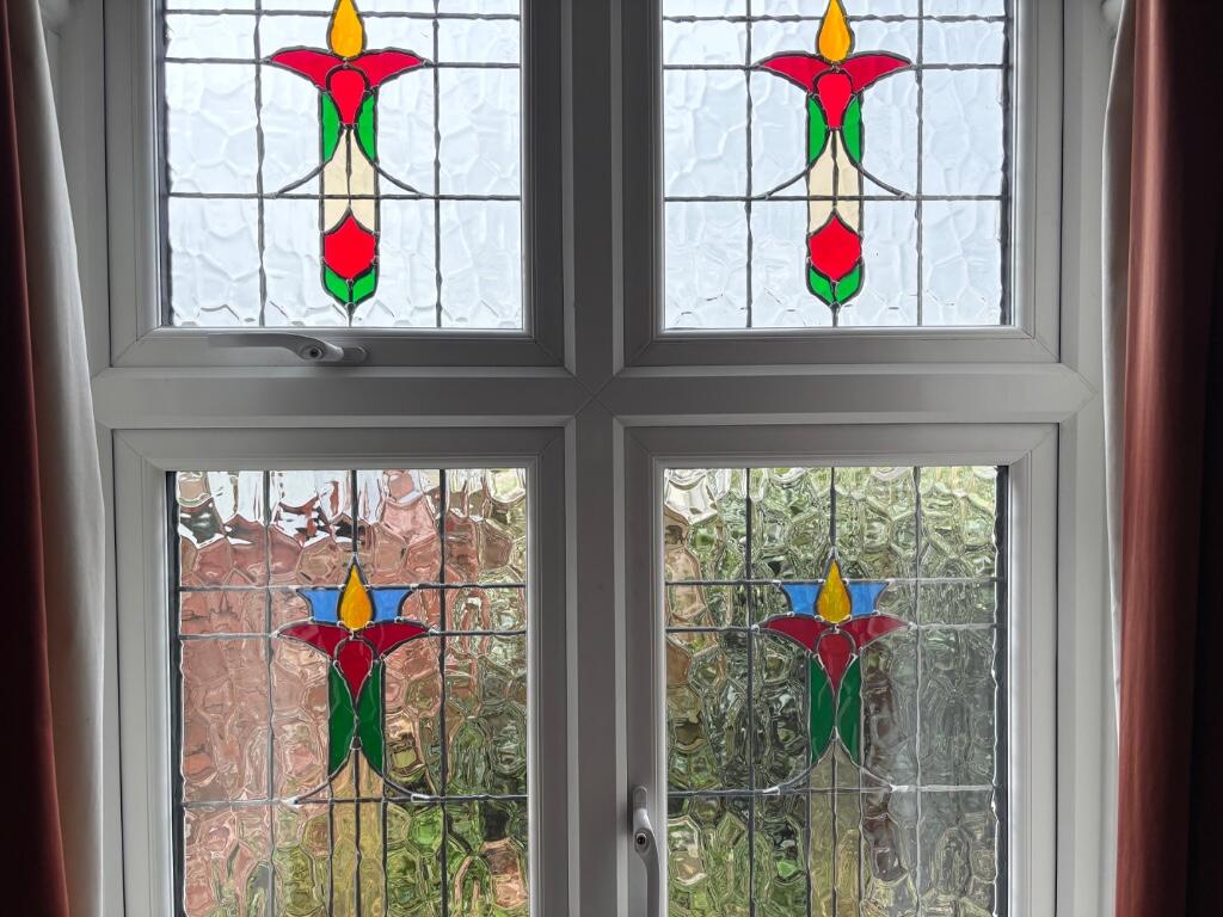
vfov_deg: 53.1
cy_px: 458
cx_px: 612
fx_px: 919
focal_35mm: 26
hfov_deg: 67.3
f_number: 1.6
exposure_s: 1/259
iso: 50
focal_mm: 5.96
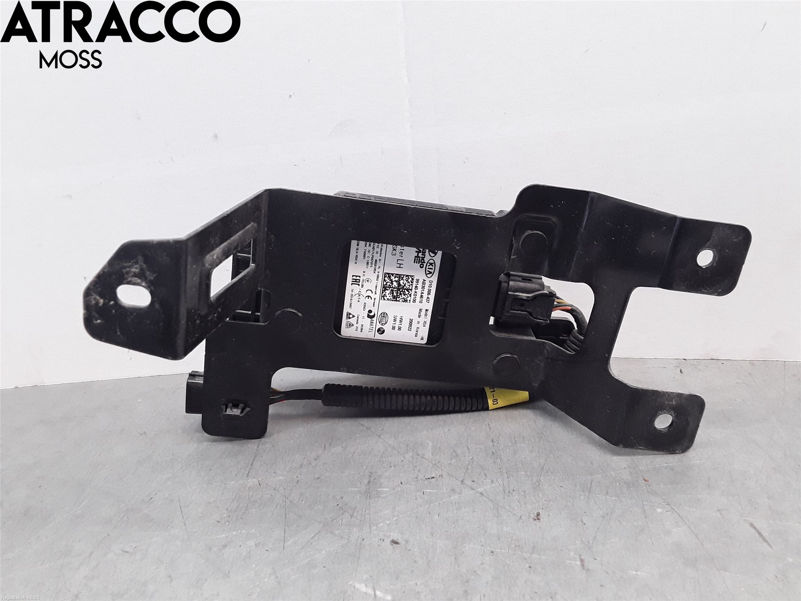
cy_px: 300
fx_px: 648
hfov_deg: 63.4
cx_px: 400
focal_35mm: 28
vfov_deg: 49.7
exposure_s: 1/100
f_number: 1.9
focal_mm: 2.91
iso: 100
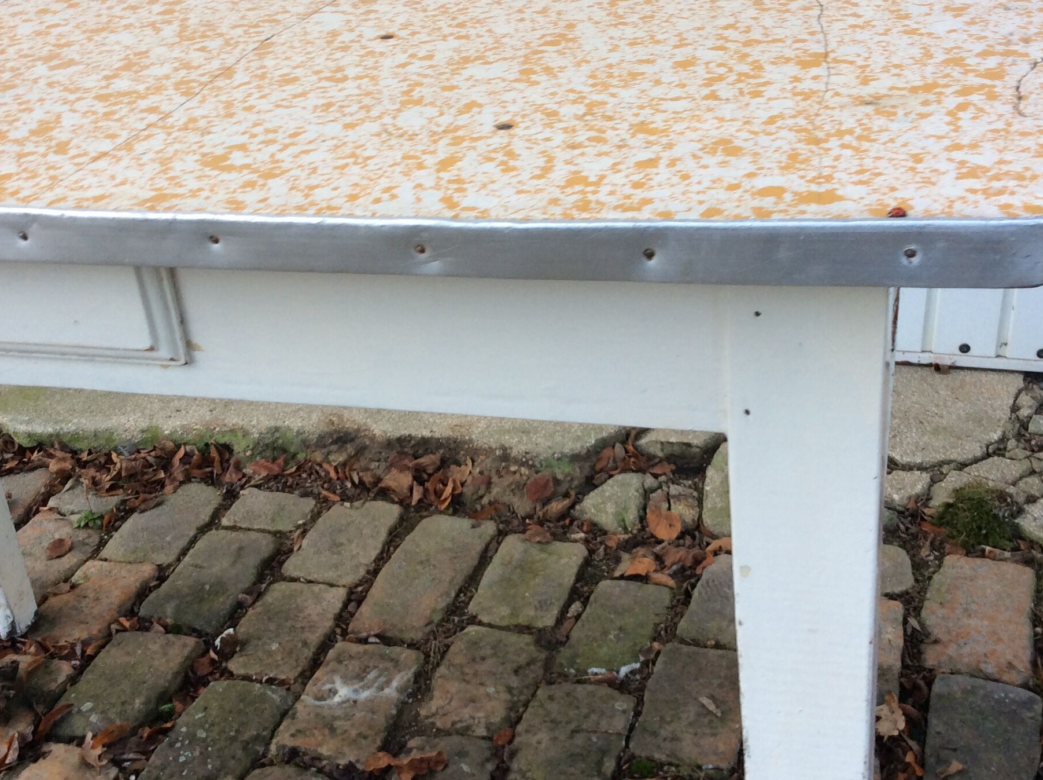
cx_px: 503
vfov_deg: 31.4
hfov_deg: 41.3
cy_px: 383
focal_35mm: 46
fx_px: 1384
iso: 32
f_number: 2.4
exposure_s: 1/50
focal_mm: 3.3
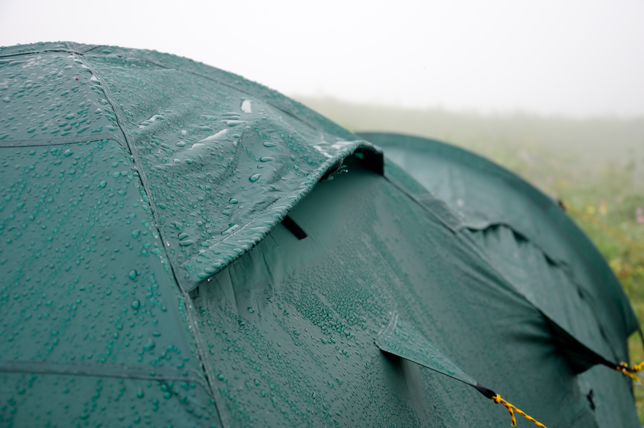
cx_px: 322
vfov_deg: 22.6
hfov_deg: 33.4
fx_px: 1072
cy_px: 214
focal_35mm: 60
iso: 400
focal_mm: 40
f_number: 5
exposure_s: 1/800
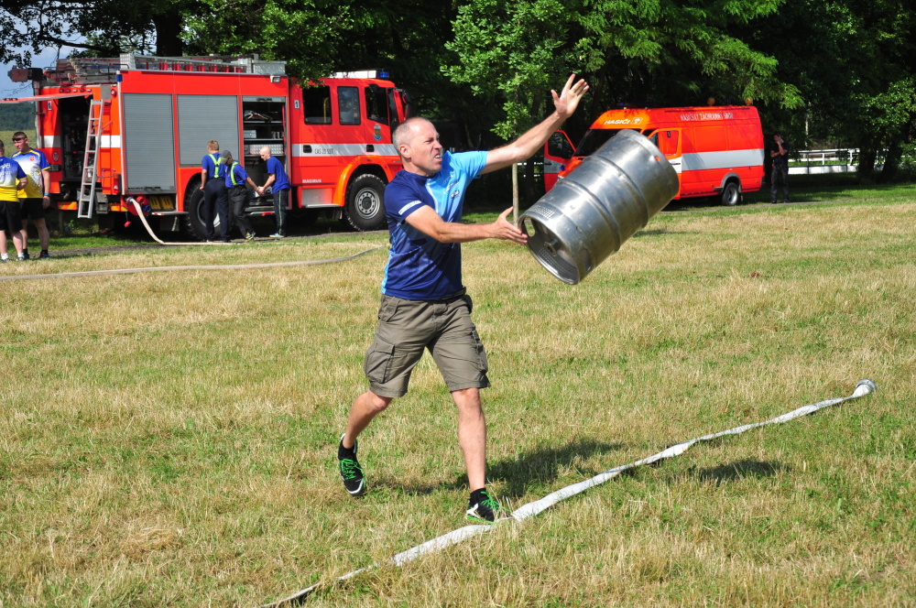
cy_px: 304
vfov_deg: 18.1
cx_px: 458
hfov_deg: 27.0
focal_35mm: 75
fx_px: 1906
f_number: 5.6
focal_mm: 50
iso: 320
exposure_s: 1/3200
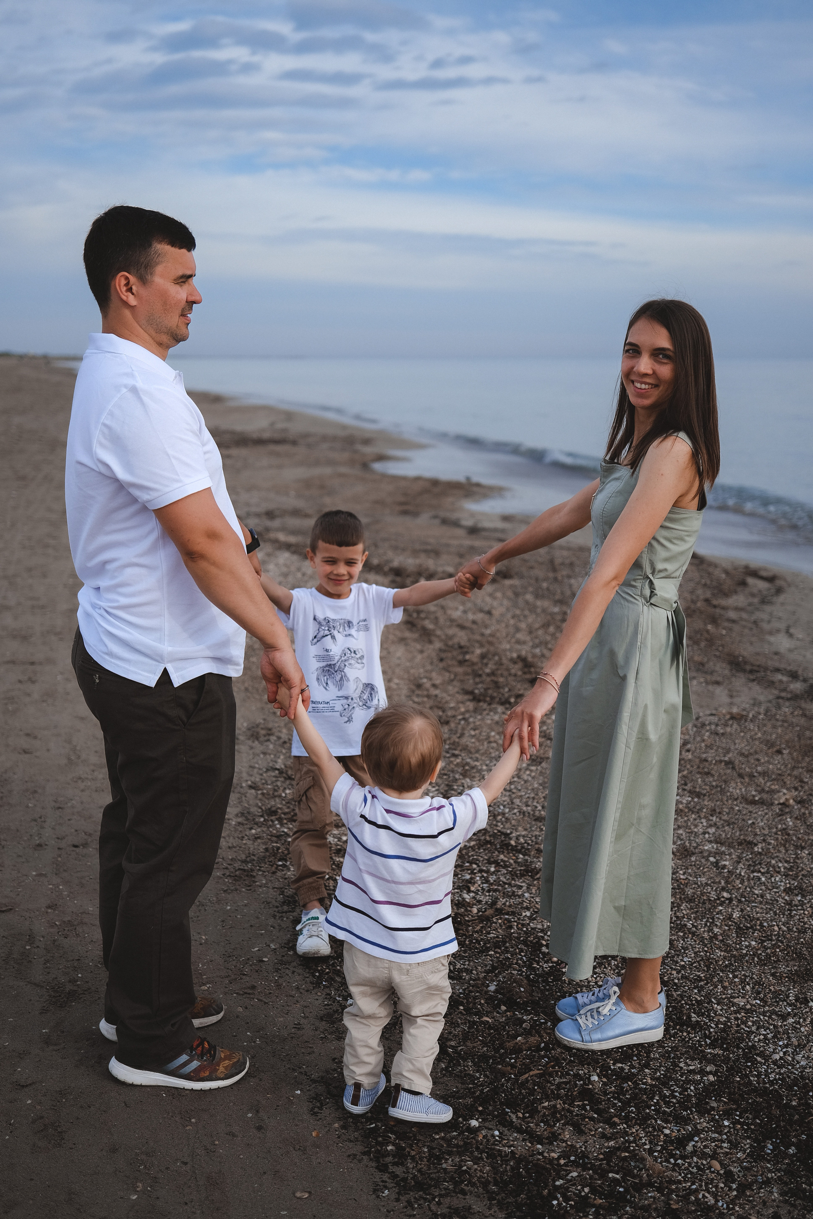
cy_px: 610
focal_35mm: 35
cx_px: 406
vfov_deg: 54.4
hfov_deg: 37.9
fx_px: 1186
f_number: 1.4
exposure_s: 1/5000
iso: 160
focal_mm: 23
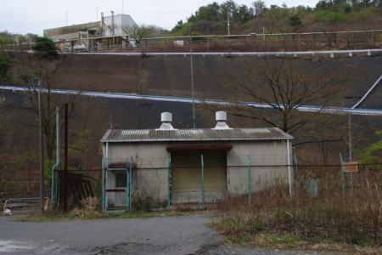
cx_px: 191
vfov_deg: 29.9
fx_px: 477
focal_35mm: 45
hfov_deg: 43.6
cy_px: 128
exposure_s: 1/125
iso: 100
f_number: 6.7
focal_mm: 30
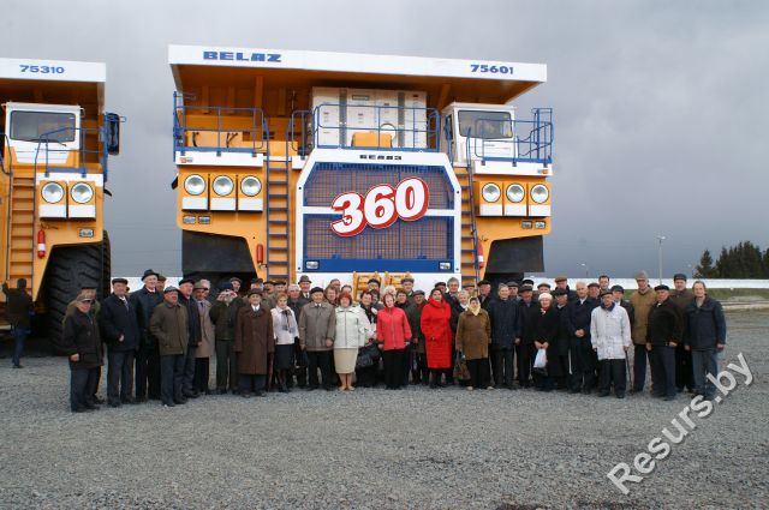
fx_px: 768
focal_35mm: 36
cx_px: 384
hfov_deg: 53.2
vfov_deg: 36.8
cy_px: 255
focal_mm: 24
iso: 800
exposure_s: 1/200
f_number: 14
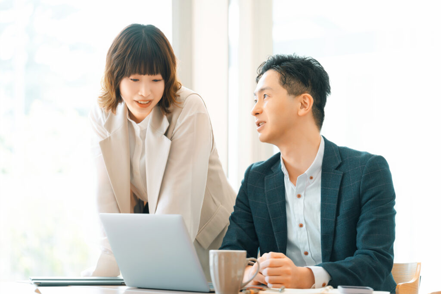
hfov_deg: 18.9
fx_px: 1323
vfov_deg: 12.7
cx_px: 220
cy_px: 147
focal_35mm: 108
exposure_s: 1/320
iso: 400
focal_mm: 108
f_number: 2.8
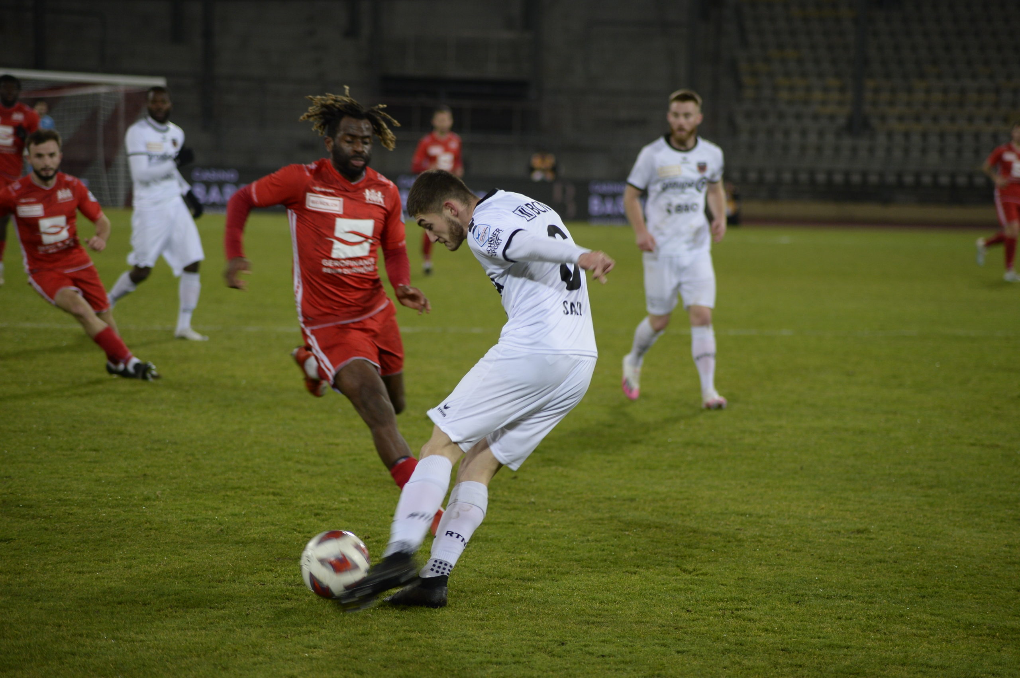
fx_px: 4811
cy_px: 339
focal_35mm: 170
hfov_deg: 12.1
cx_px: 510
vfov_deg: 8.1
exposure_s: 1/250
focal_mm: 170
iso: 1000
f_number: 4.5
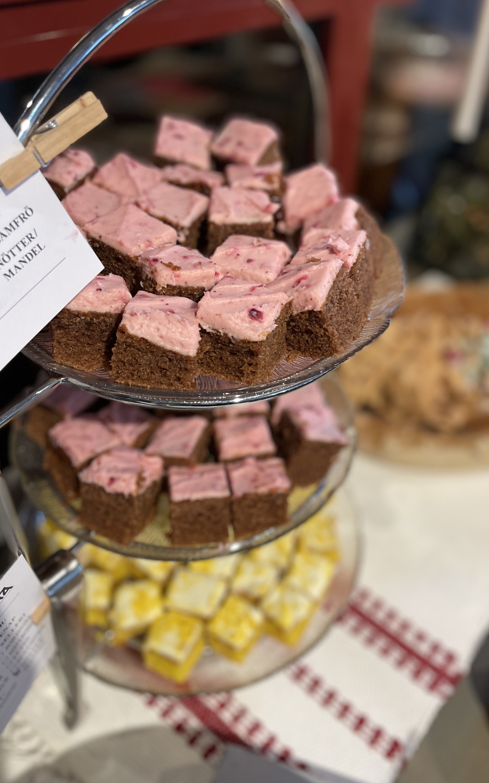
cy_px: 396
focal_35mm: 28
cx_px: 288
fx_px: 597
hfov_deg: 44.4
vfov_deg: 66.5
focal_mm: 4.2
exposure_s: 1/50
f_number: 1.6
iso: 160
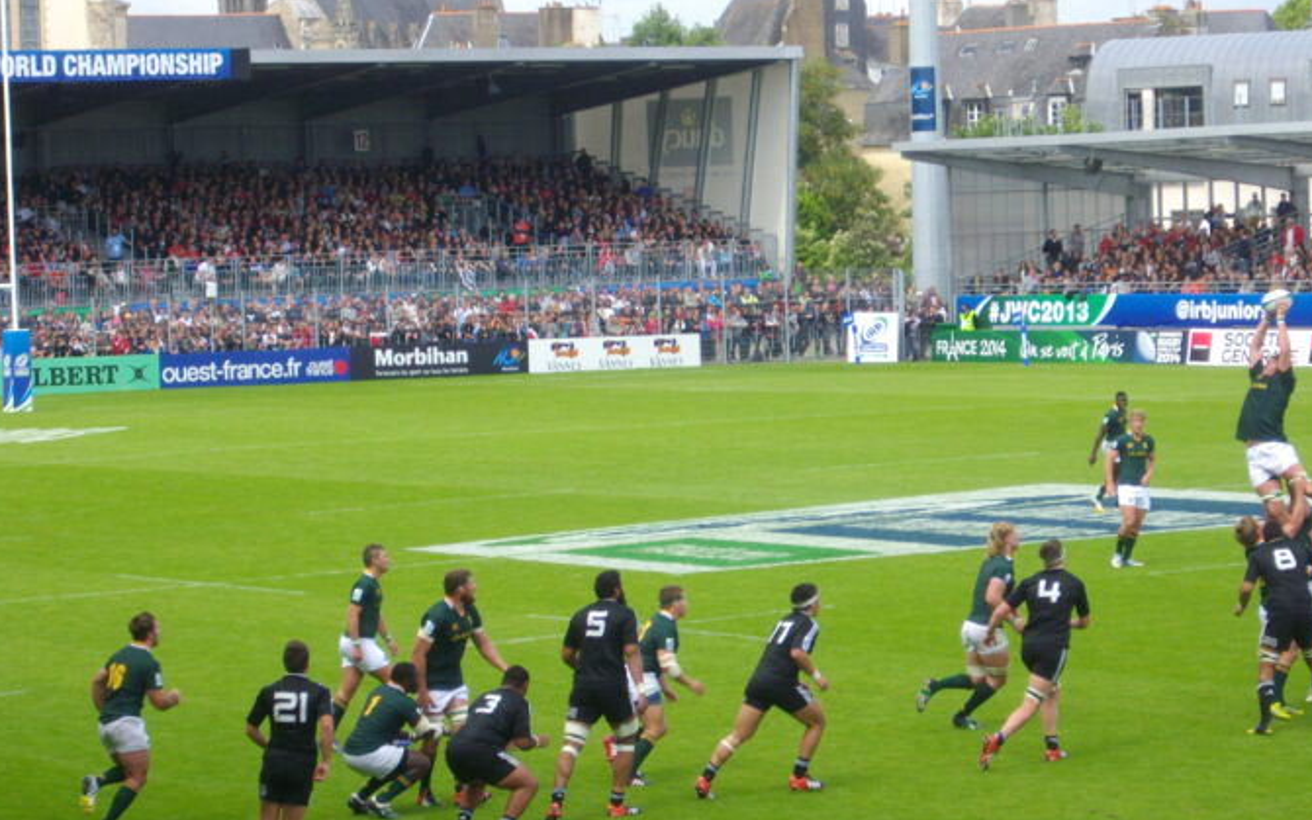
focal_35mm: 136
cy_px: 479
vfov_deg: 9.6
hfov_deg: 15.4
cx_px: 742
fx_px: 4864
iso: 100
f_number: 5.2
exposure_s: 1/200
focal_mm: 18.6
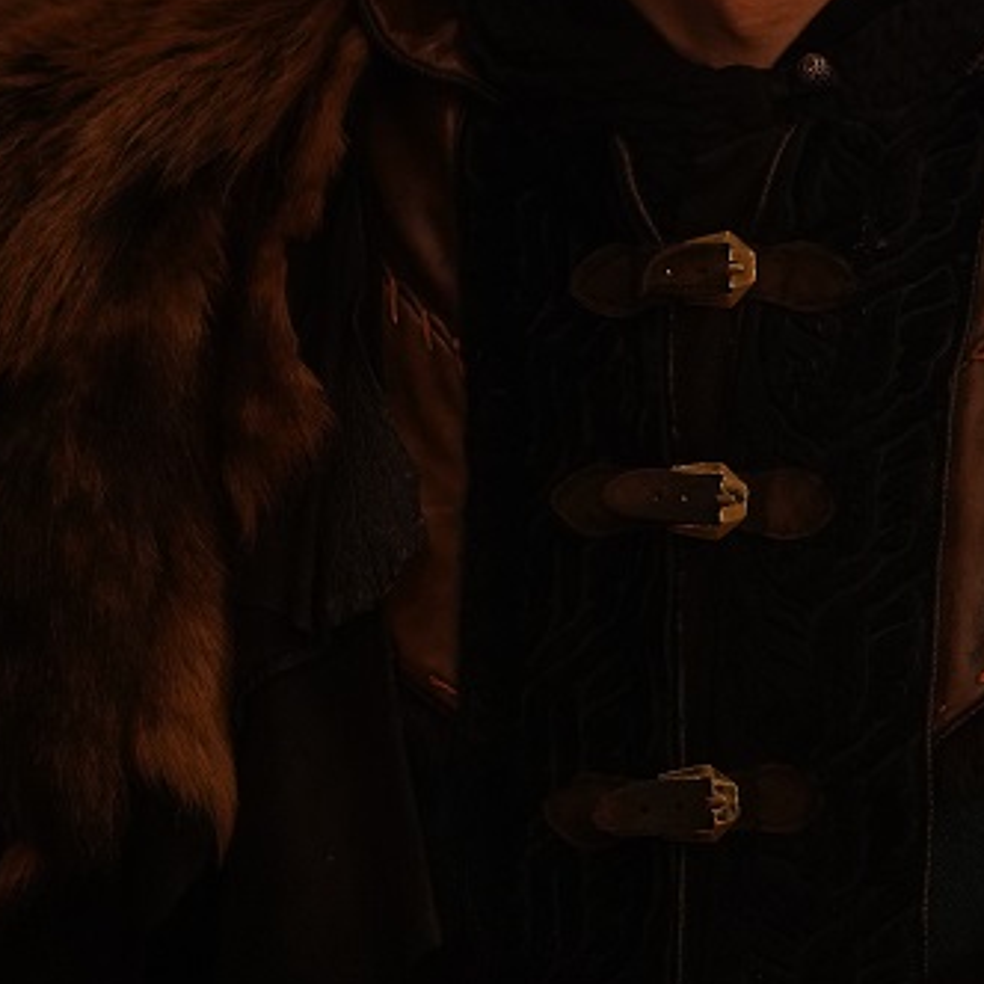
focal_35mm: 500
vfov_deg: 3.5
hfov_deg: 3.5
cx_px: 1734
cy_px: -65
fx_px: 16090
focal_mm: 163.1
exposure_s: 1/100
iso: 2000
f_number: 2.8
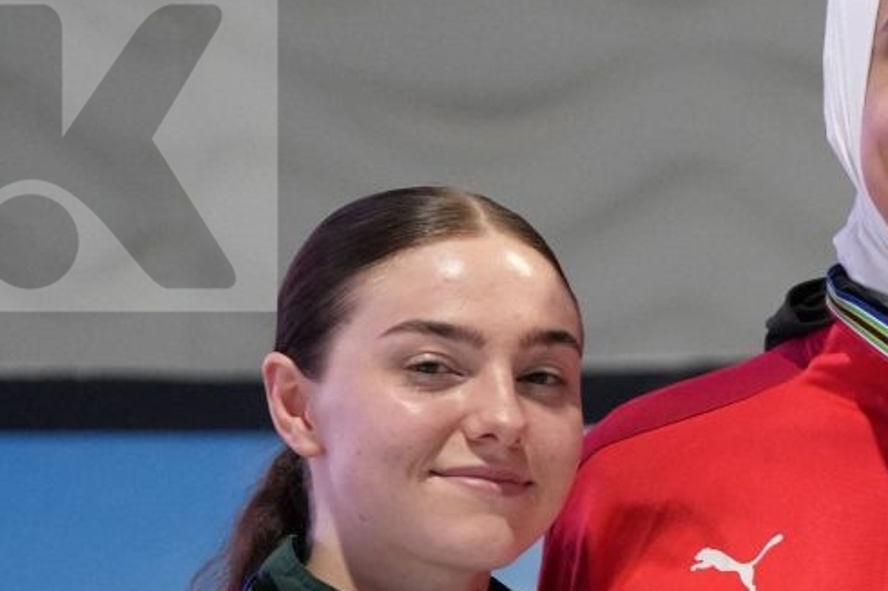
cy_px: 789
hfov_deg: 4.0
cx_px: 1337
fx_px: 12596
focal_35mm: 511
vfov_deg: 2.7
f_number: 2.8
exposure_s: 1/250
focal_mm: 139
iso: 3200
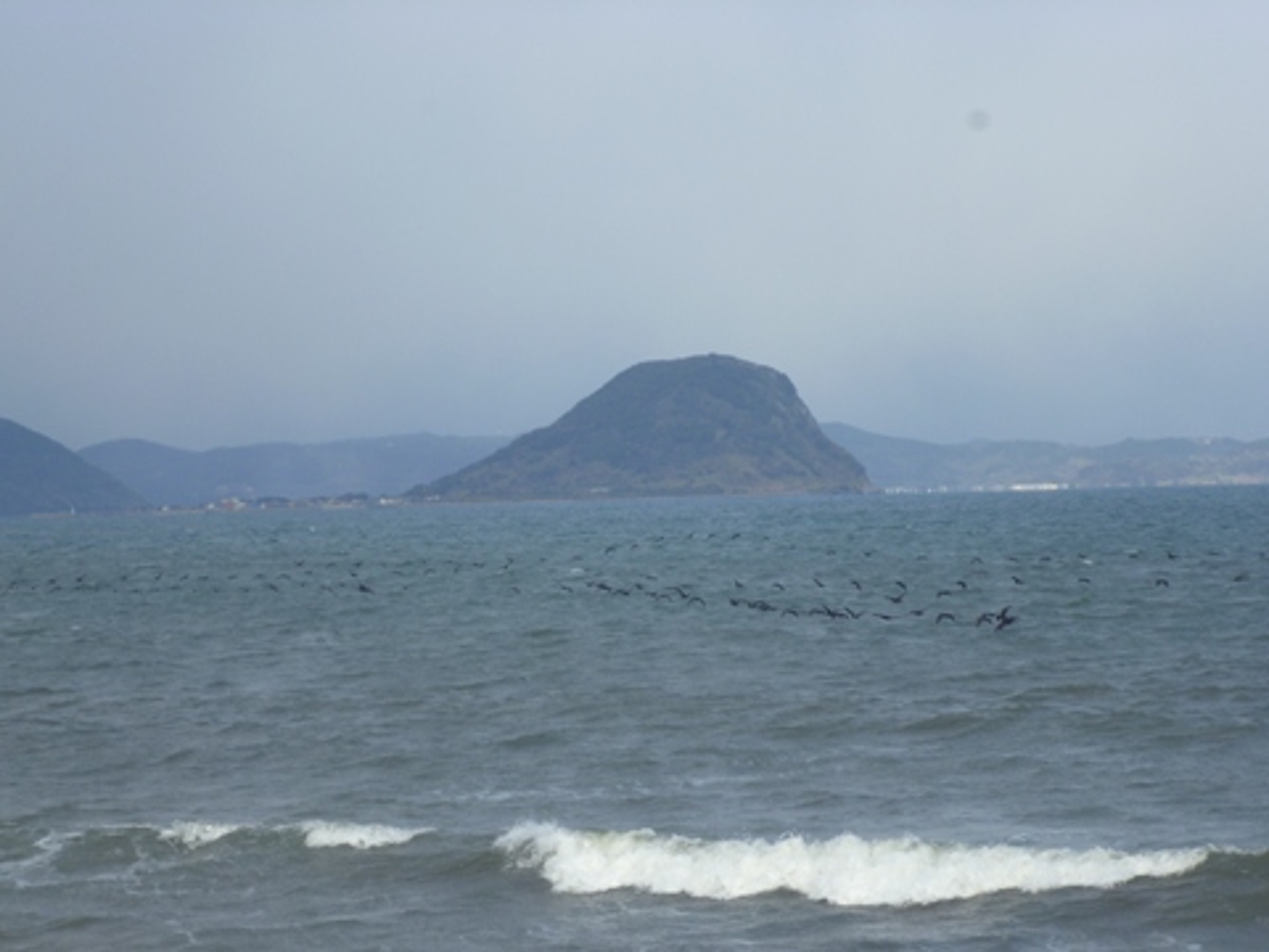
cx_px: 634
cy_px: 476
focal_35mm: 112
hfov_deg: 17.6
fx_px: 4106
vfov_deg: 13.2
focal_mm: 20
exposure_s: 1/200
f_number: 6.5
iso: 100
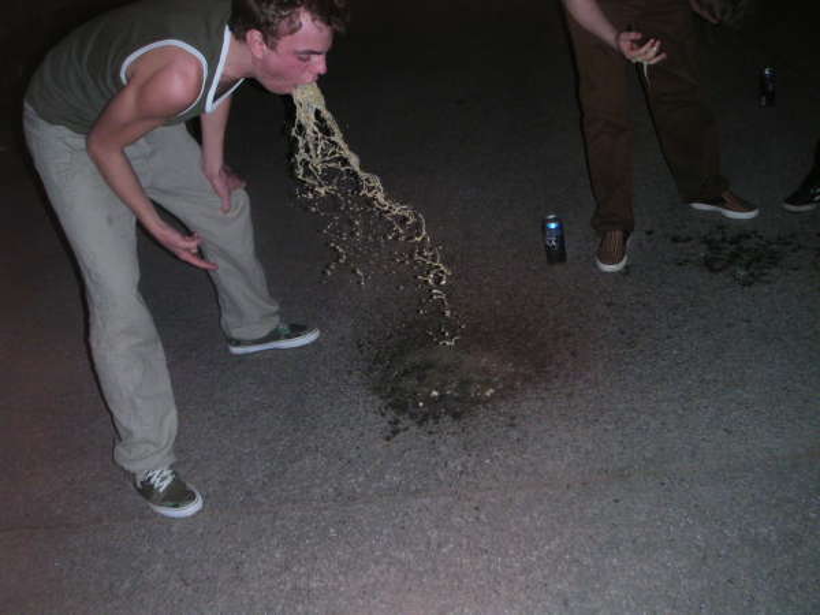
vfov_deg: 37.7
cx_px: 410
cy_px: 308
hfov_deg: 49.0
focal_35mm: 38
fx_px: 900
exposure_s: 1/45
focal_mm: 6
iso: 160
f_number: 2.8
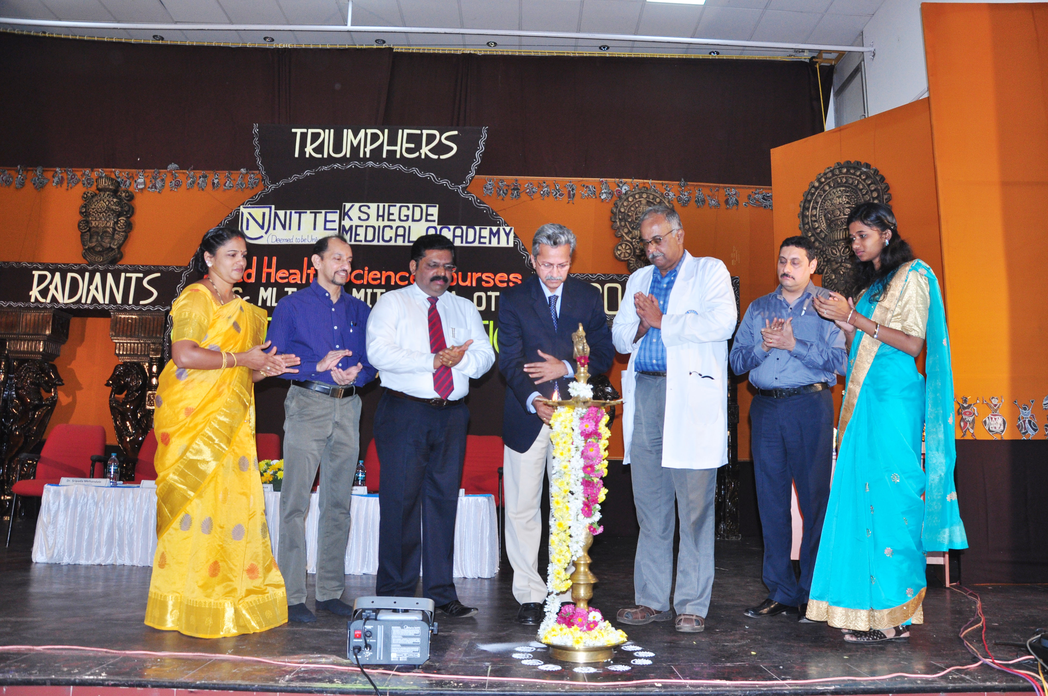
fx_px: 785
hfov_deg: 67.4
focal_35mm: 27
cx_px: 524
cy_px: 348
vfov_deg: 47.8
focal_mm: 18
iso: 500
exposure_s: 1/125
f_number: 7.1
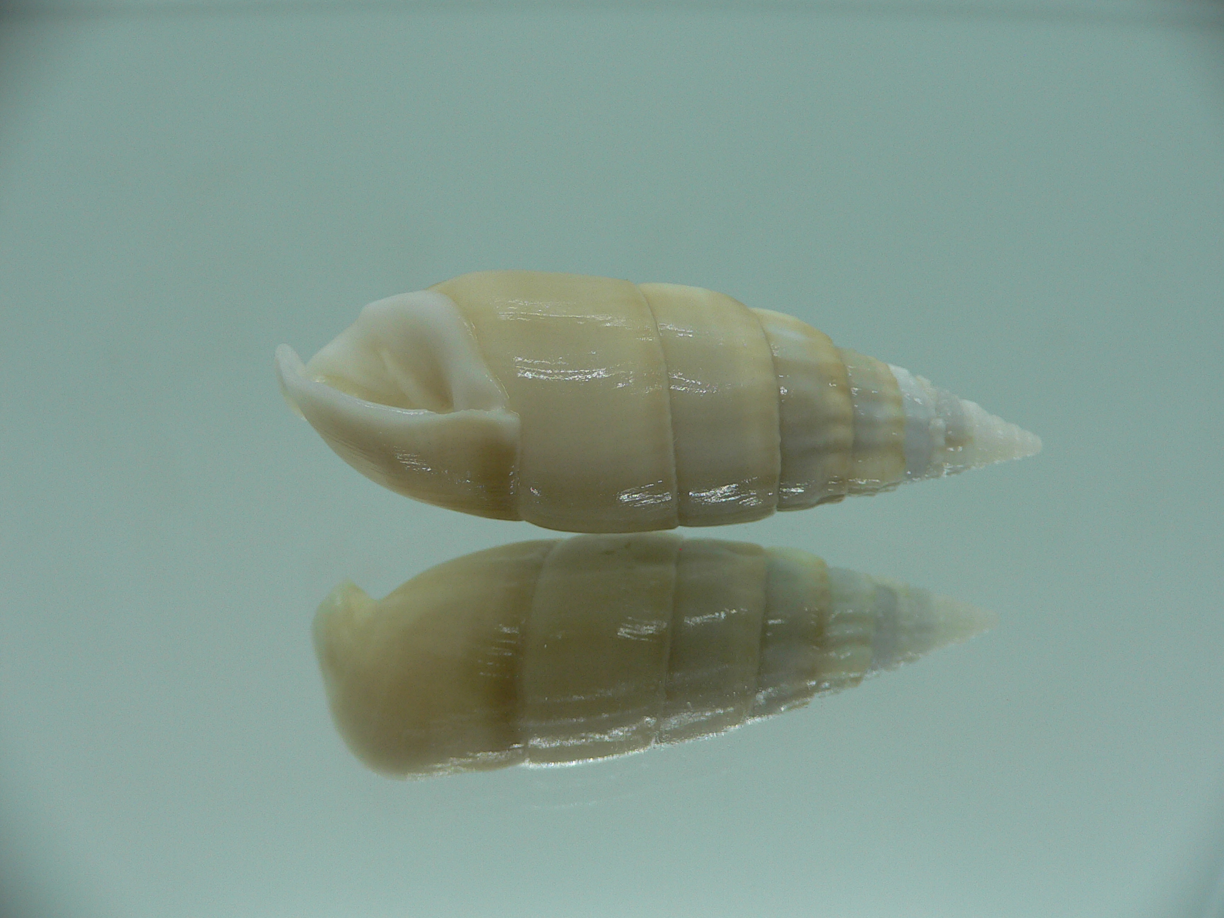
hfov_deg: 52.6
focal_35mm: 35
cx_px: 612
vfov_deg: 40.7
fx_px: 1238
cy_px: 459
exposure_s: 1/60
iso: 80
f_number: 2.8
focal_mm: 4.6
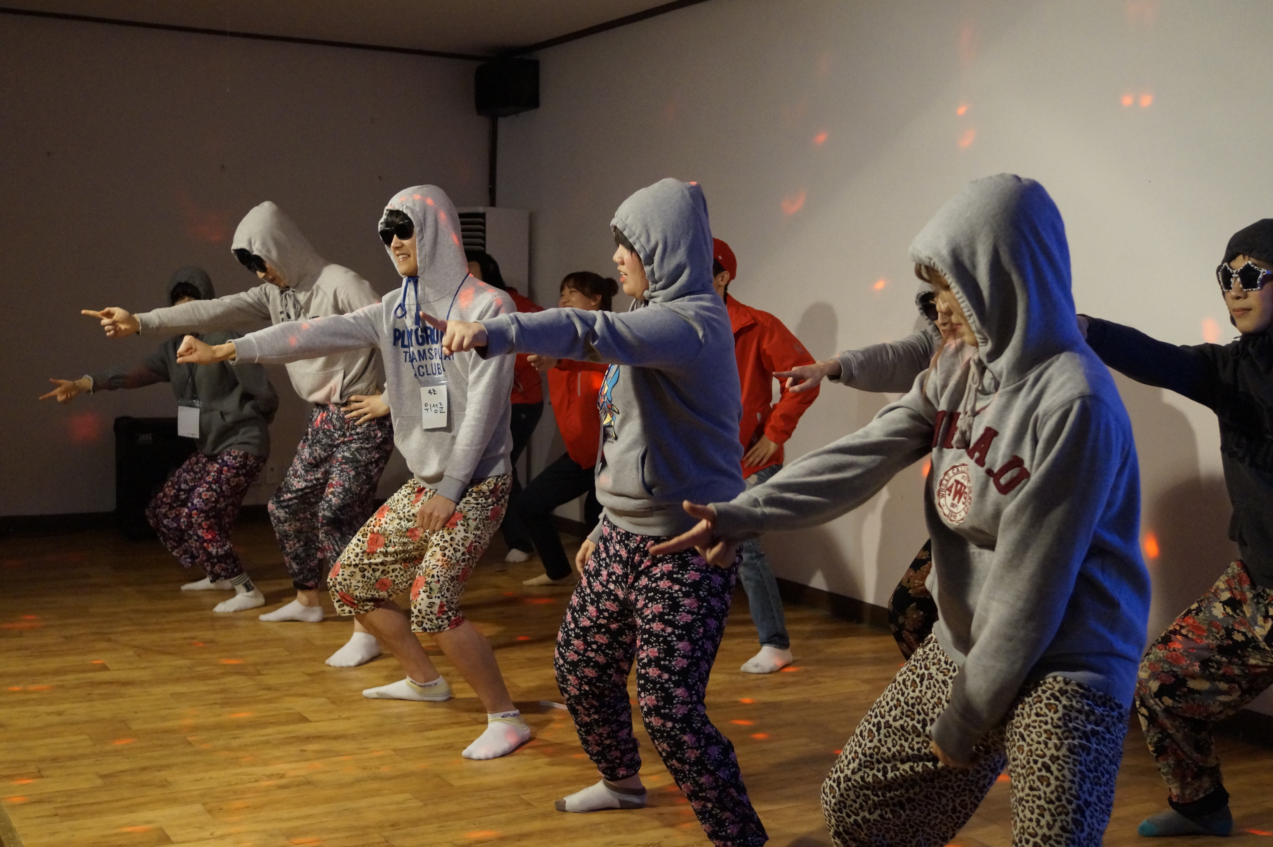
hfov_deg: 46.4
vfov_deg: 31.9
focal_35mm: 42
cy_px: 424
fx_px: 1484
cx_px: 636
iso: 2500
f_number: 2.8
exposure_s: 1/160
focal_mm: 28
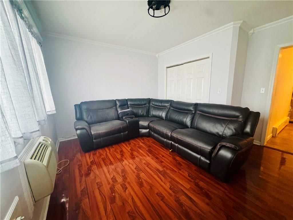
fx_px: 119
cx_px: 146
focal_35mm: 14
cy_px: 110
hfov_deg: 102.1
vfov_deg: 85.7
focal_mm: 2.22
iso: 1000
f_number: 2.2
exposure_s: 1/40
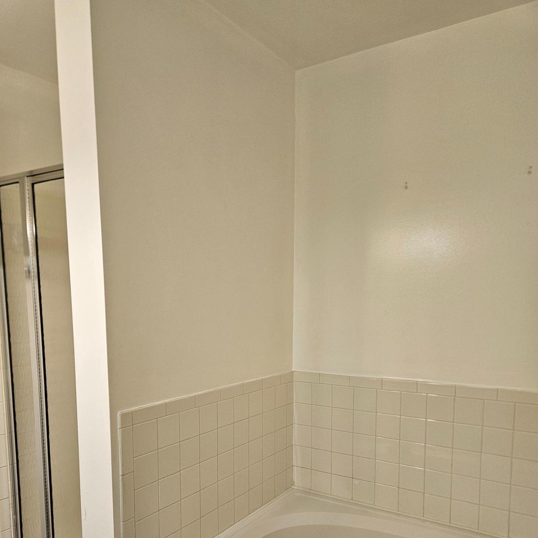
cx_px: 263
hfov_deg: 57.3
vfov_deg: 56.1
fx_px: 492
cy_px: 359
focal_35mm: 28
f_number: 1.8
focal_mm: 5.4
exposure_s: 1/120
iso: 80
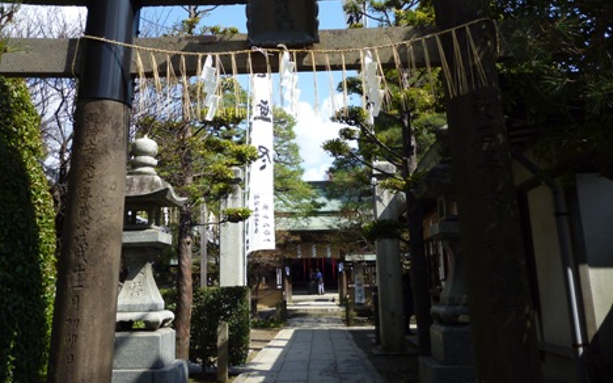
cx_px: 280
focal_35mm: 33
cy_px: 140
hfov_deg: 58.1
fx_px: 551
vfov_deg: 38.0
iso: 100
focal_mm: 5
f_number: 3.1
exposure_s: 1/640
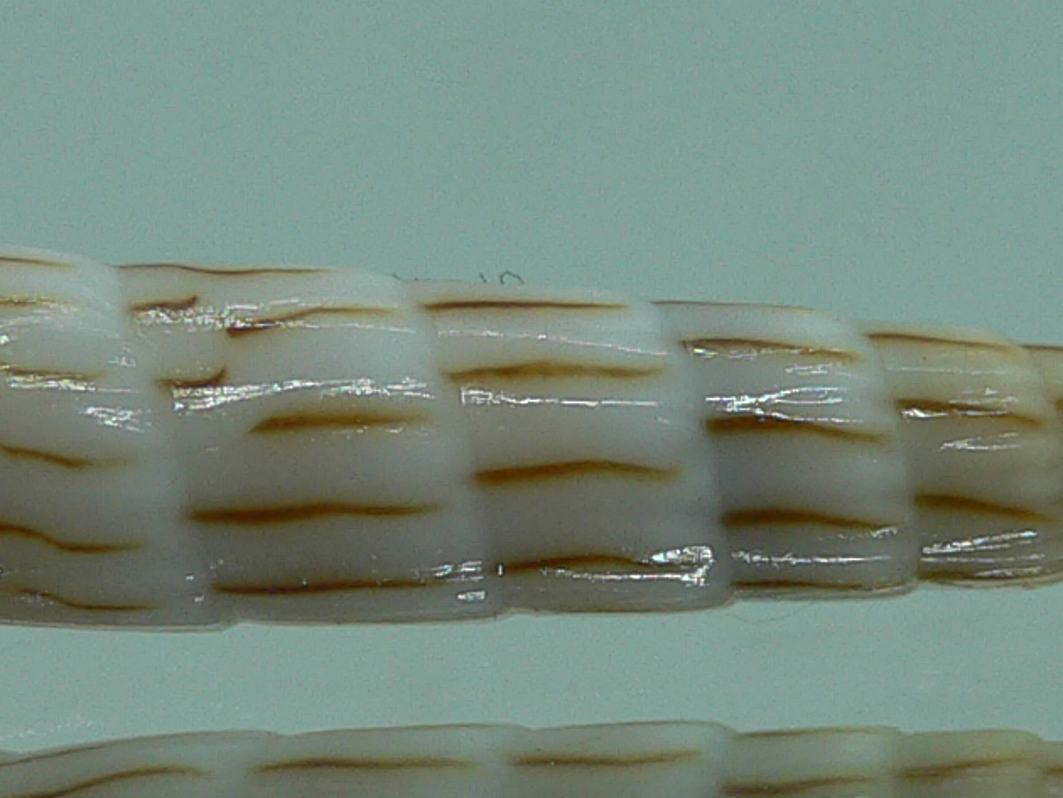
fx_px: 3441
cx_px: 491
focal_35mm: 112
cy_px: 606
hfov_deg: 17.6
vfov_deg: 13.2
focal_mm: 4.6
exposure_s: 1/80
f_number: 2.8
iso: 80
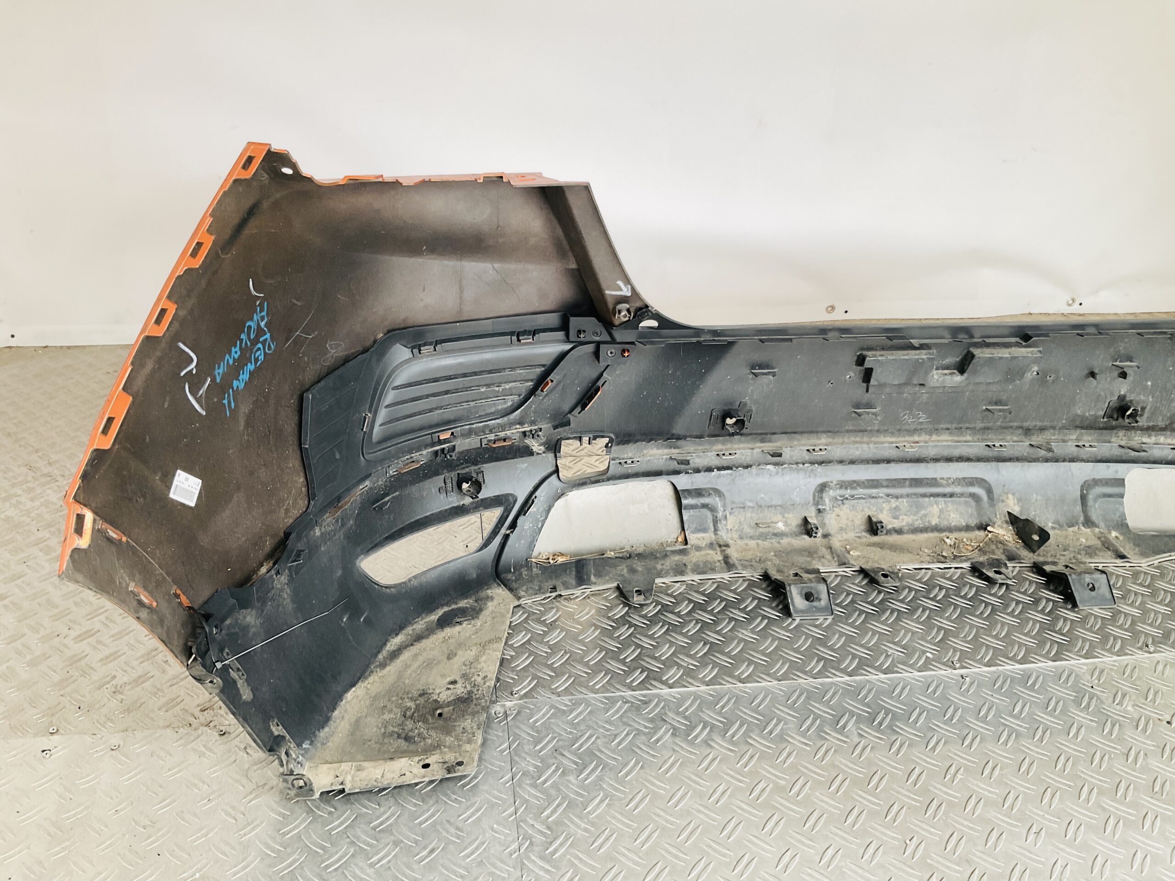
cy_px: 440
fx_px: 984
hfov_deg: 61.7
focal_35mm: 29
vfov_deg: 48.2
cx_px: 588
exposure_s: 1/120
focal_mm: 3
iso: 64
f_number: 1.8
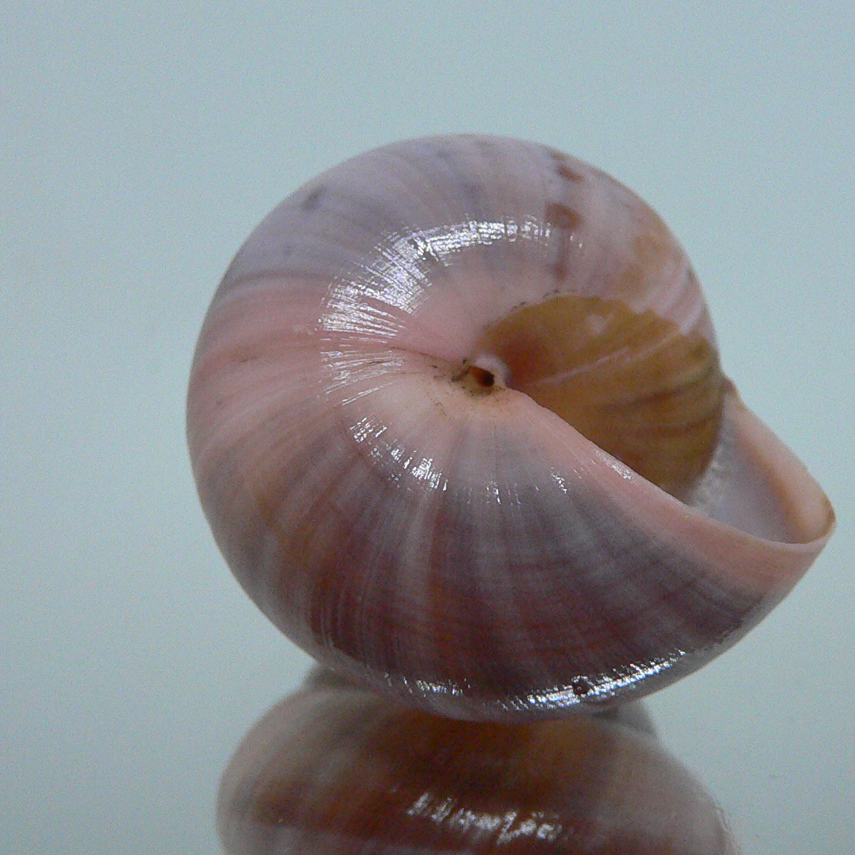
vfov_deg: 34.0
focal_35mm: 50
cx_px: 472
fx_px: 1397
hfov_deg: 34.0
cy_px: 427
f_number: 2.8
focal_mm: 4.6
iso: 200
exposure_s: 1/50
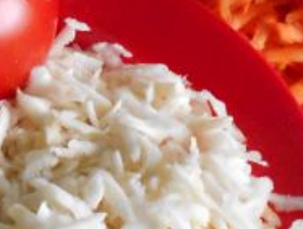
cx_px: -47
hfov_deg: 13.5
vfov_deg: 10.4
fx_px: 1245
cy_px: 11
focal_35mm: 142
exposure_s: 1/80
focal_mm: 4.6
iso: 800
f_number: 3.2
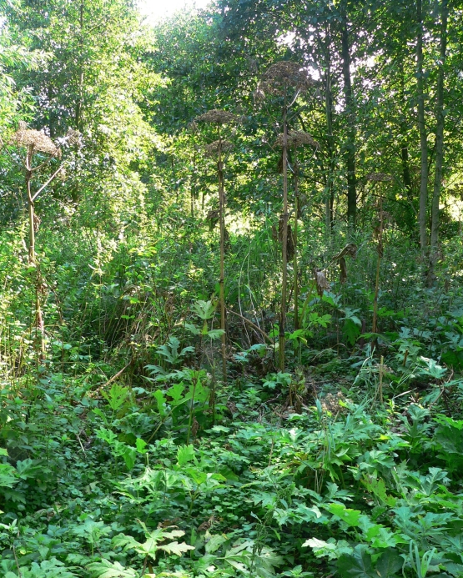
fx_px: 650
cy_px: 304
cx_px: 233
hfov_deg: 39.2
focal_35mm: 38
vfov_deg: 47.9
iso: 100
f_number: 2.8
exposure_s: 1/60
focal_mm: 6
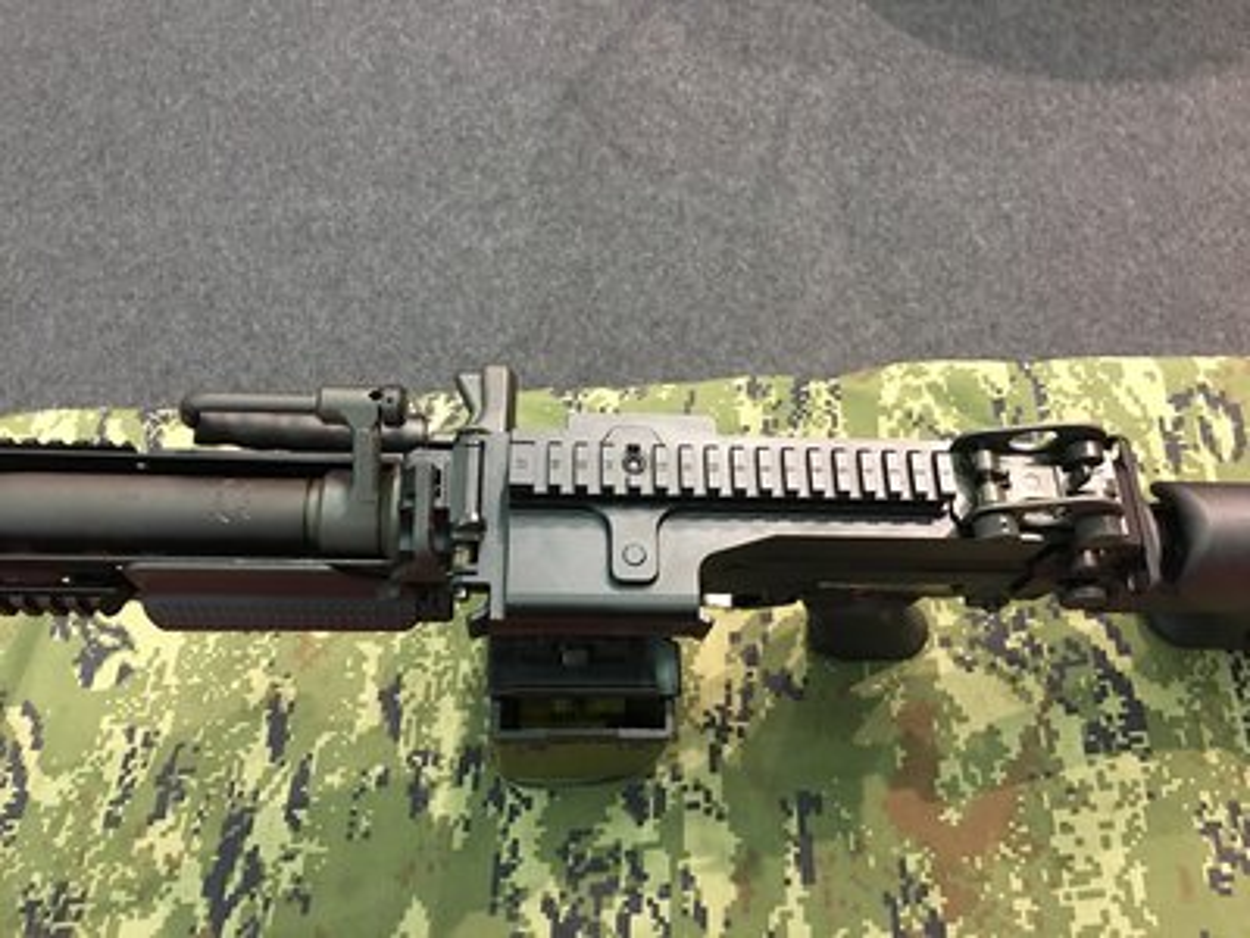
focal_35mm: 29
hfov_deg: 61.7
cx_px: 625
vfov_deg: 48.2
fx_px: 1047
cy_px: 469
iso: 100
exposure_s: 1/10
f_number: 2.2
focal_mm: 4.15
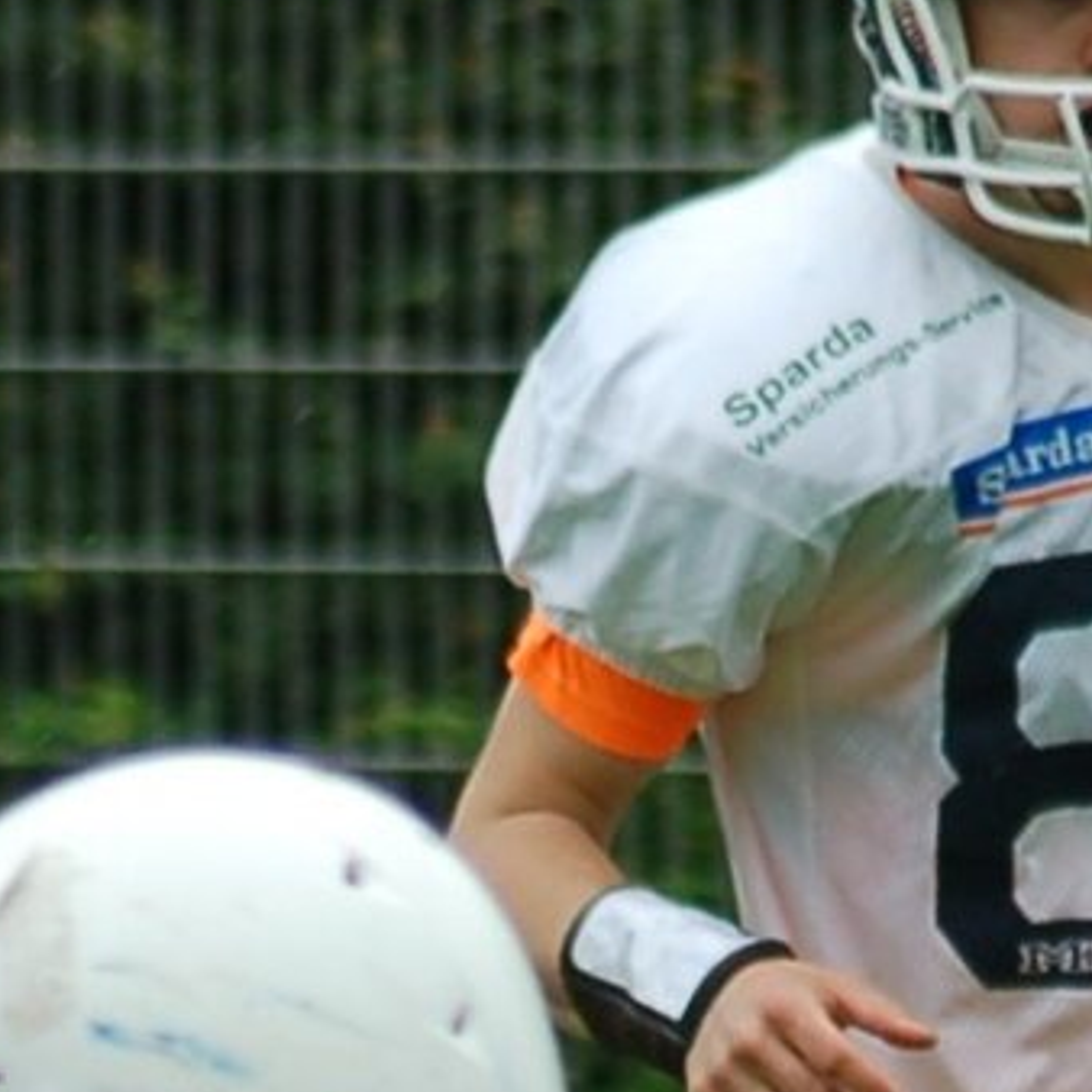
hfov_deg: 1.6
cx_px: 48
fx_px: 39893
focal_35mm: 1118
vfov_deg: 1.6
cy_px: 2258
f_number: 4.5
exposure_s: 1/1000
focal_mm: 135
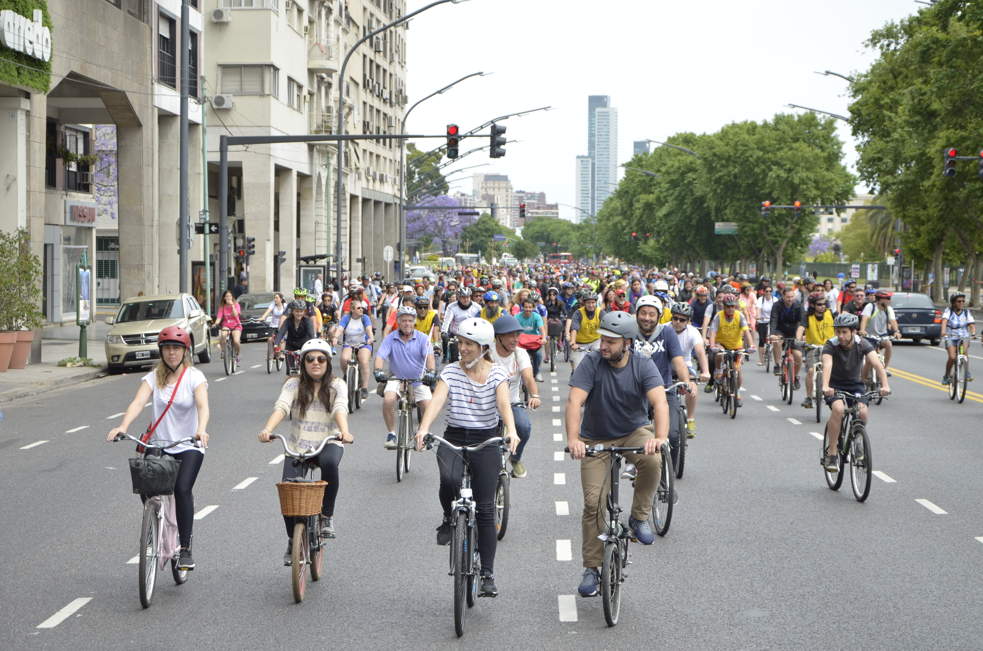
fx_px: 2125
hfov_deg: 26.0
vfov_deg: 17.4
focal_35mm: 78
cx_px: 492
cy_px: 326
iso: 320
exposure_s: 1/640
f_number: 5
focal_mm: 52
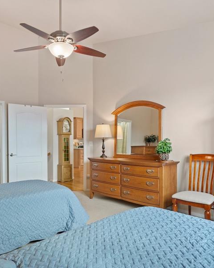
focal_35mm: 27
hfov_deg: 52.9
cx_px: 89
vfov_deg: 63.9
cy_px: 147
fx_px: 214
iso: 400
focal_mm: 17
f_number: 8
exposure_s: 1/1.67
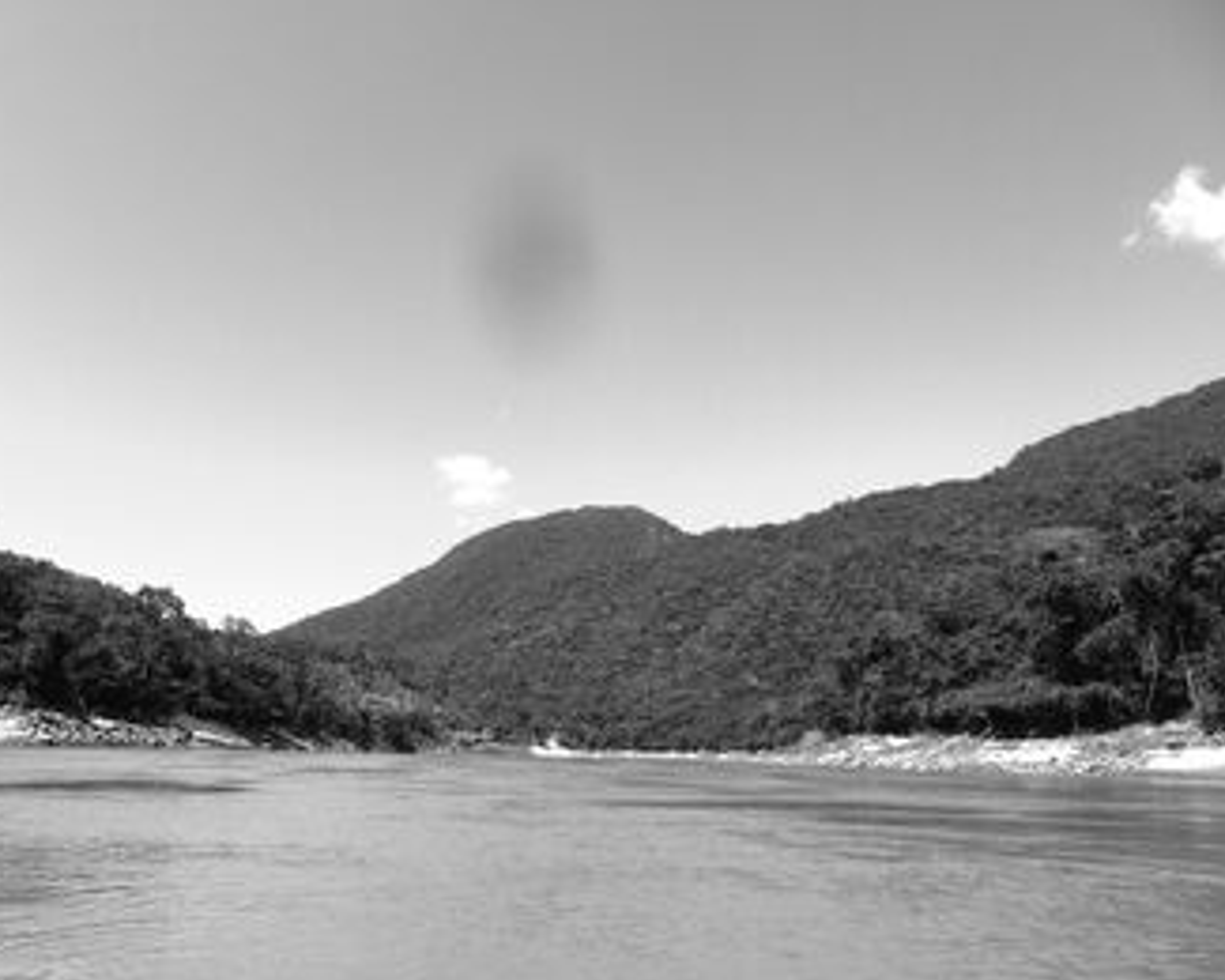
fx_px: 1088
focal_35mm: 30
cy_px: 558
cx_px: 486
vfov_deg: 48.4
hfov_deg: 58.3
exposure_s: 1/800
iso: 160
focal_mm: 4.5
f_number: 3.5
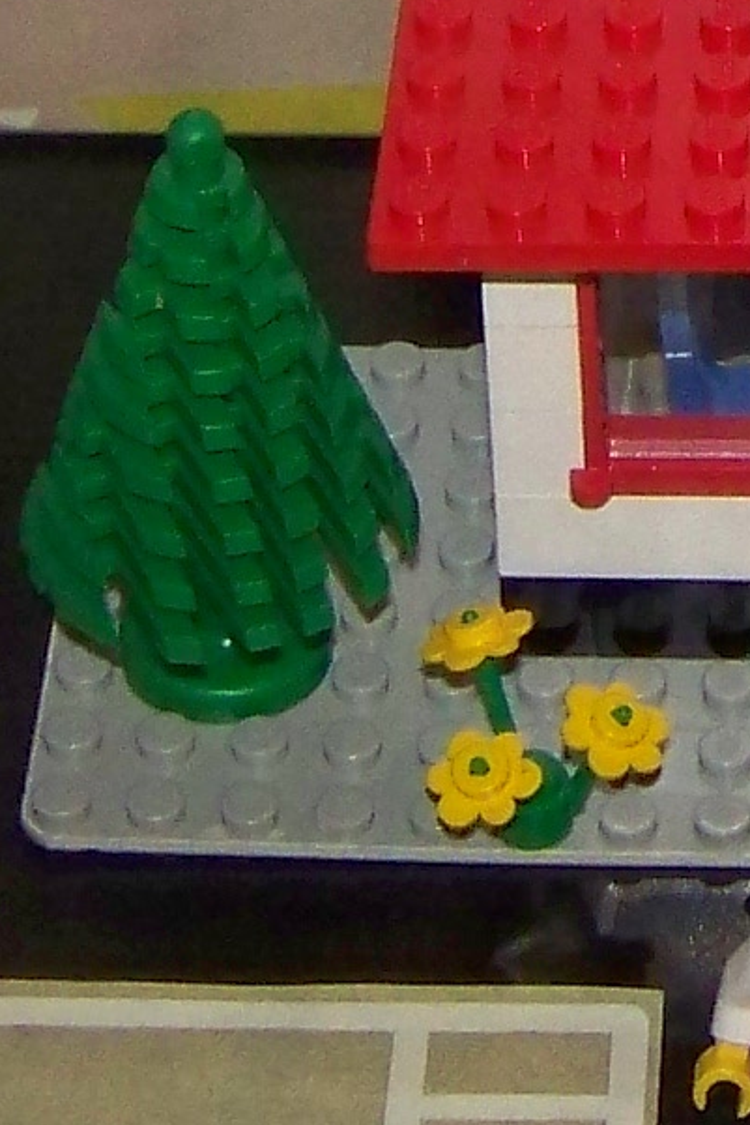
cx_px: 1150
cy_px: -537
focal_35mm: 202
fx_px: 6308
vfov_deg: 9.9
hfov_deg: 6.7
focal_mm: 6.3
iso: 200
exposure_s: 1/30
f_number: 2.8
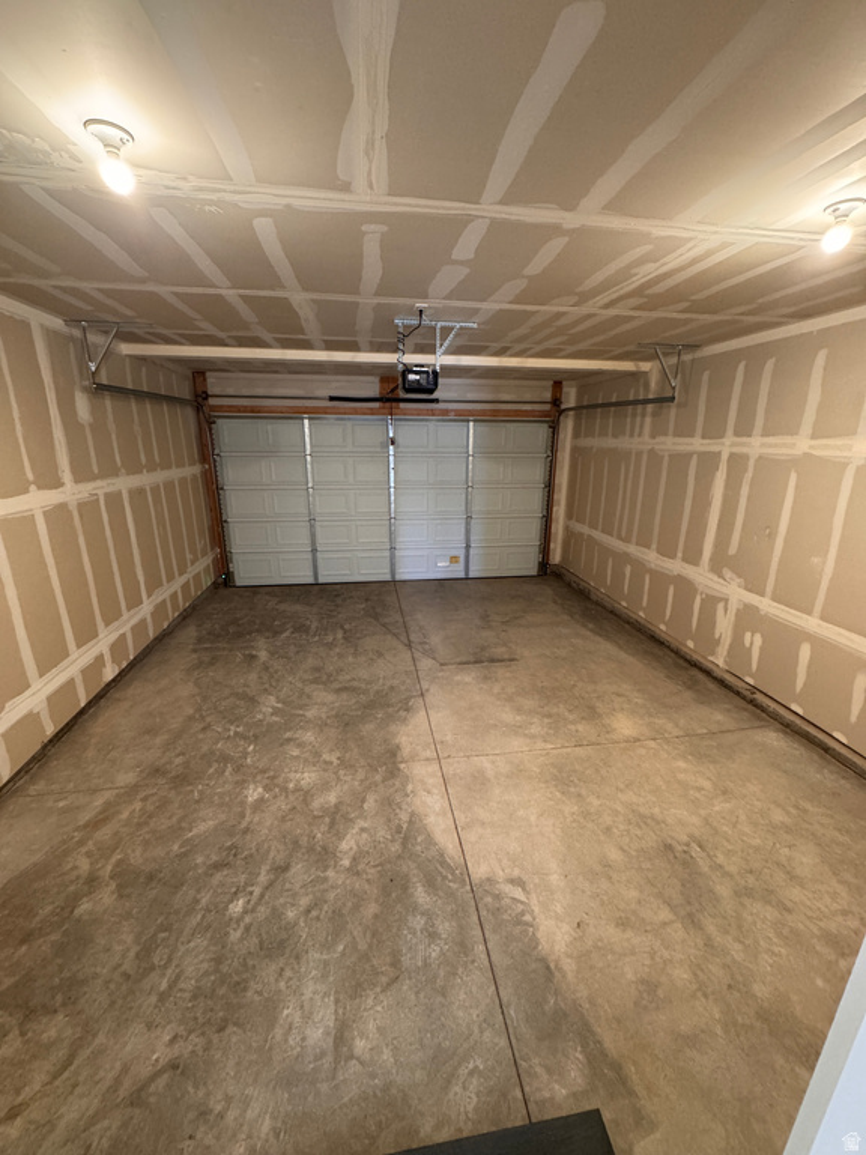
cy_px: 578
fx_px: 467
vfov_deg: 102.1
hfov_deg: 85.7
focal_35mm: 14
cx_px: 433
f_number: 2.2
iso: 640
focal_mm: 2.22
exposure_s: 1/60
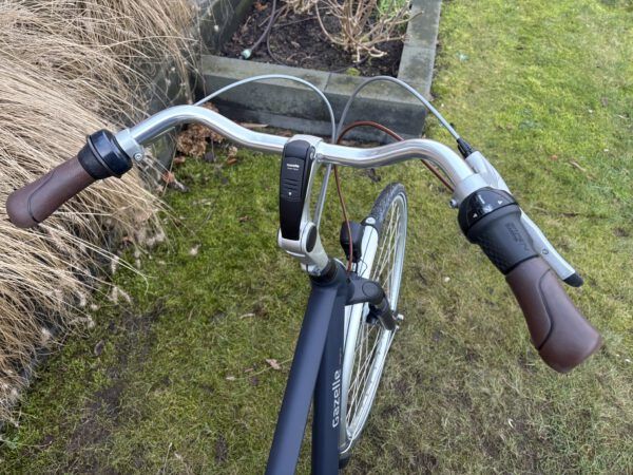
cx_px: 316
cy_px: 238
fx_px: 475
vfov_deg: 53.1
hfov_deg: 67.3
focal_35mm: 26
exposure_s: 1/60
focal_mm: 5.96
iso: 160
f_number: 1.6
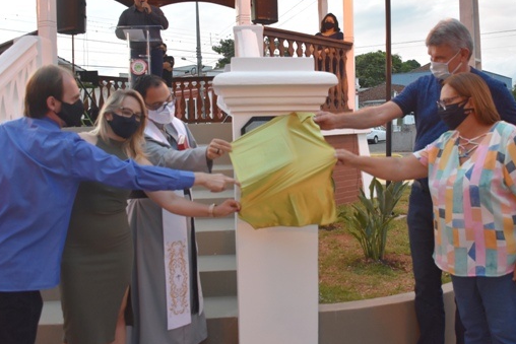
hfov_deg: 55.7
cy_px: 157
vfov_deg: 38.9
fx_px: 487
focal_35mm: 34
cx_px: 276
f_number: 4
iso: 800
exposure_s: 1/60
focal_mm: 18
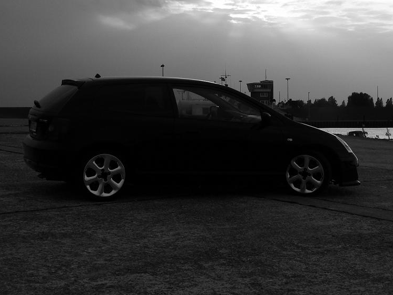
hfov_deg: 26.3
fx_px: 840
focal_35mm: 74
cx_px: 204
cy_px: 102
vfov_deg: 19.9
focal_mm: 9.3
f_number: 5.6
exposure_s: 1/250
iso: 80
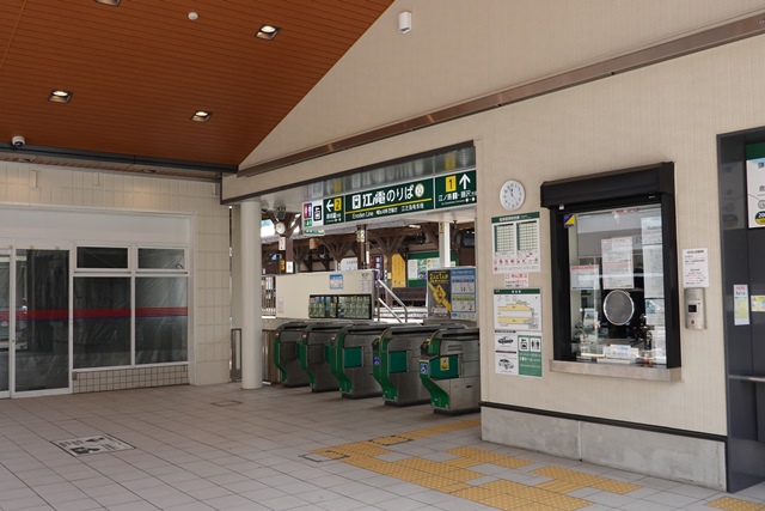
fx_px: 765
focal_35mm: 36
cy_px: 256
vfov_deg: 36.9
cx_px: 382
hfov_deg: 53.1
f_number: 9
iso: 640
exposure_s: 1/125
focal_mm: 13.29
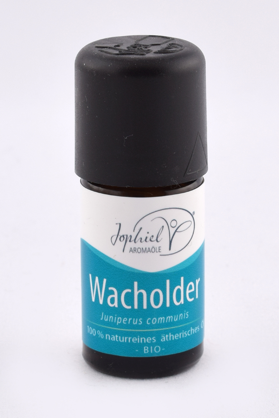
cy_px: 209
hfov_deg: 16.5
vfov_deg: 24.6
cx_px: 140
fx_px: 959
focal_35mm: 82
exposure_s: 1/125
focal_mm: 55
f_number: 11
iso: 200
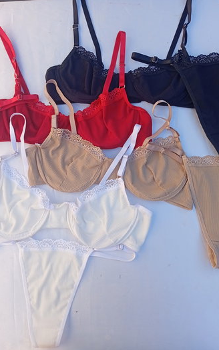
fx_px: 277
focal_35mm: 29
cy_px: 176
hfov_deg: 43.1
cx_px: 100
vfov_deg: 64.6
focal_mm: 3.98
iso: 50
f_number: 1.8
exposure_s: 1/132
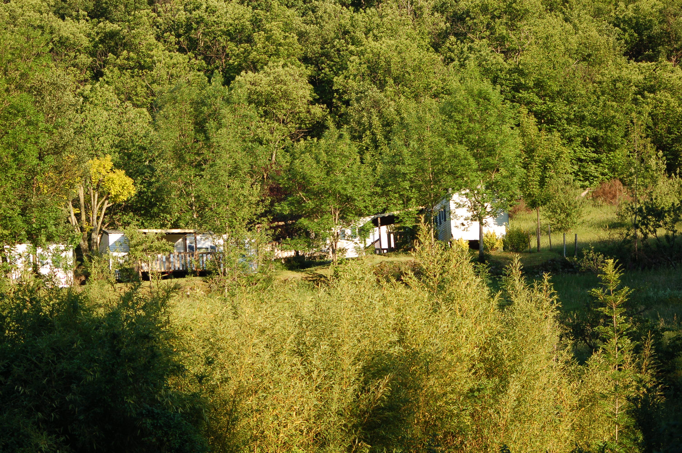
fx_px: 1987
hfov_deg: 19.5
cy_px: 226
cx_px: 341
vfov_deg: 13.0
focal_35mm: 105
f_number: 4.5
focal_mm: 70
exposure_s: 1/320
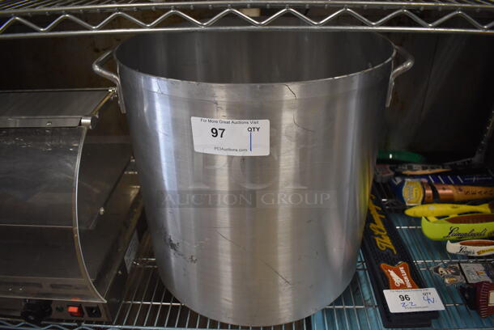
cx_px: 247
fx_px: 371
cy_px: 165
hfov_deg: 67.3
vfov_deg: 48.0
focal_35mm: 27
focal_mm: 18
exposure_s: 1/125
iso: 2000
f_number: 3.5
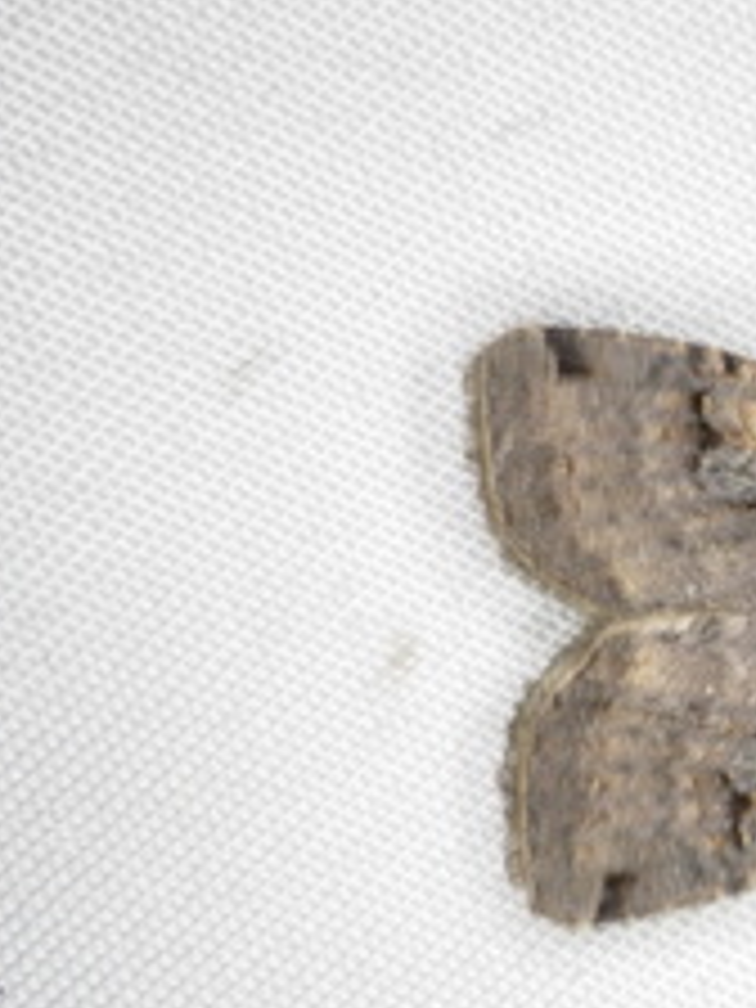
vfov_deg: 21.7
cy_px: 670
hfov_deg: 15.7
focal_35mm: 90
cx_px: 934
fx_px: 2621
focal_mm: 6.1
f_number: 4.6
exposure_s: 1/200
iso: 250
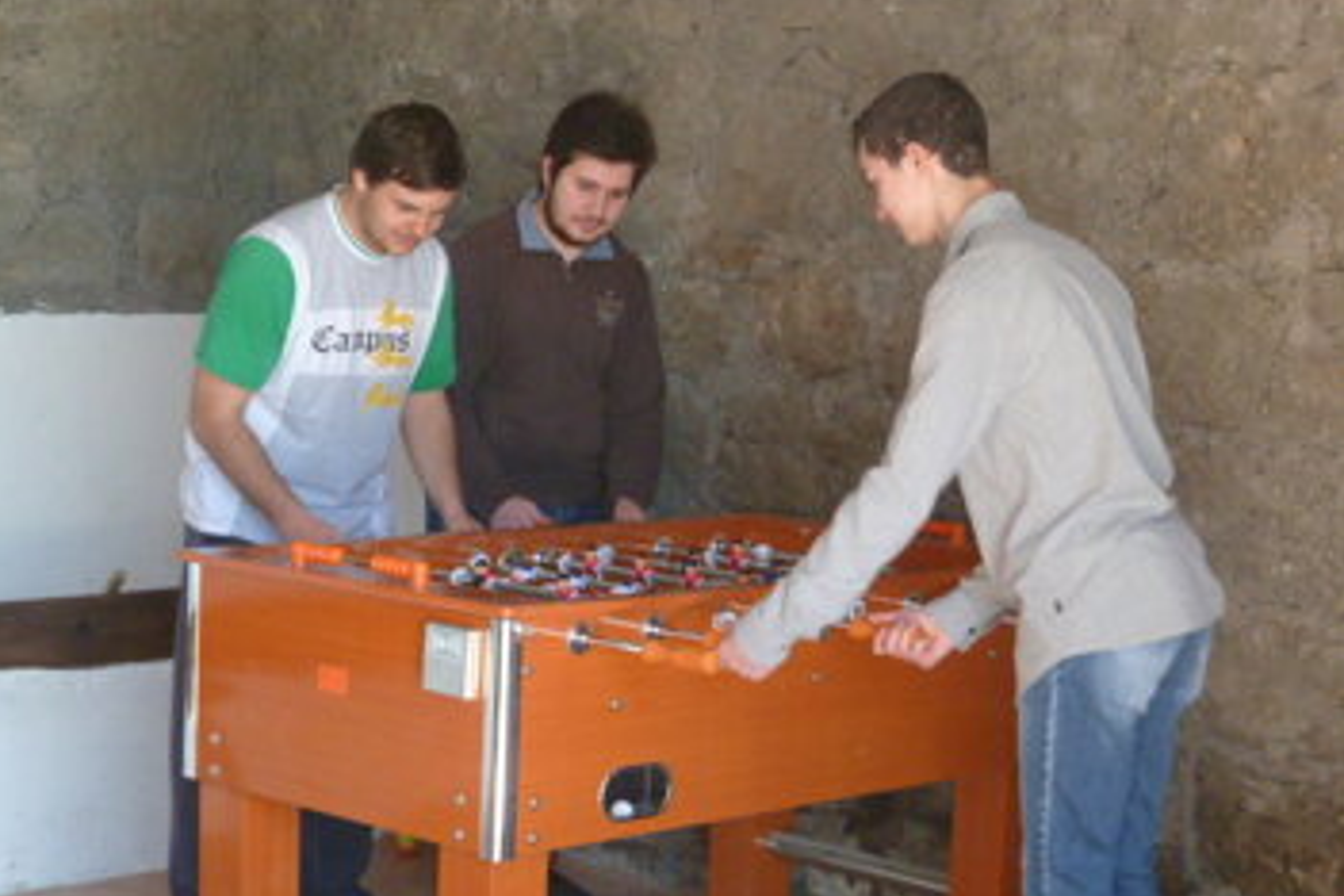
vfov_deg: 19.2
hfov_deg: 28.5
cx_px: 670
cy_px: 467
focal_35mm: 71
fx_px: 2650
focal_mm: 11
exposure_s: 1/60
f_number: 4.1
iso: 400
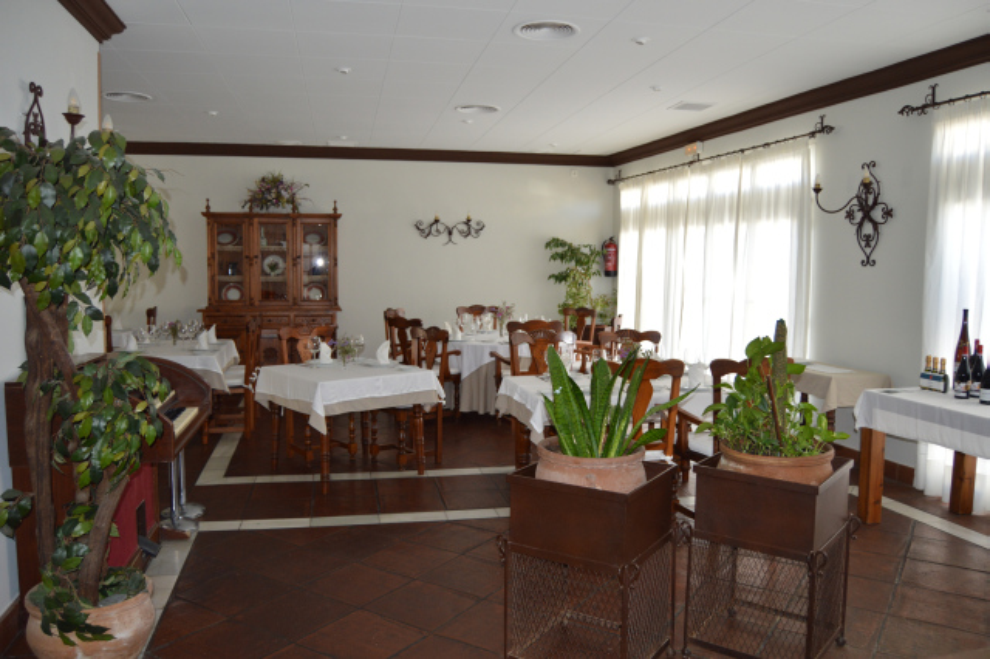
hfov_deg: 67.4
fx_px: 742
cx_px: 495
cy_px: 330
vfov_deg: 47.9
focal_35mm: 27
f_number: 4
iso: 400
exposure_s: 1/80
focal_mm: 18
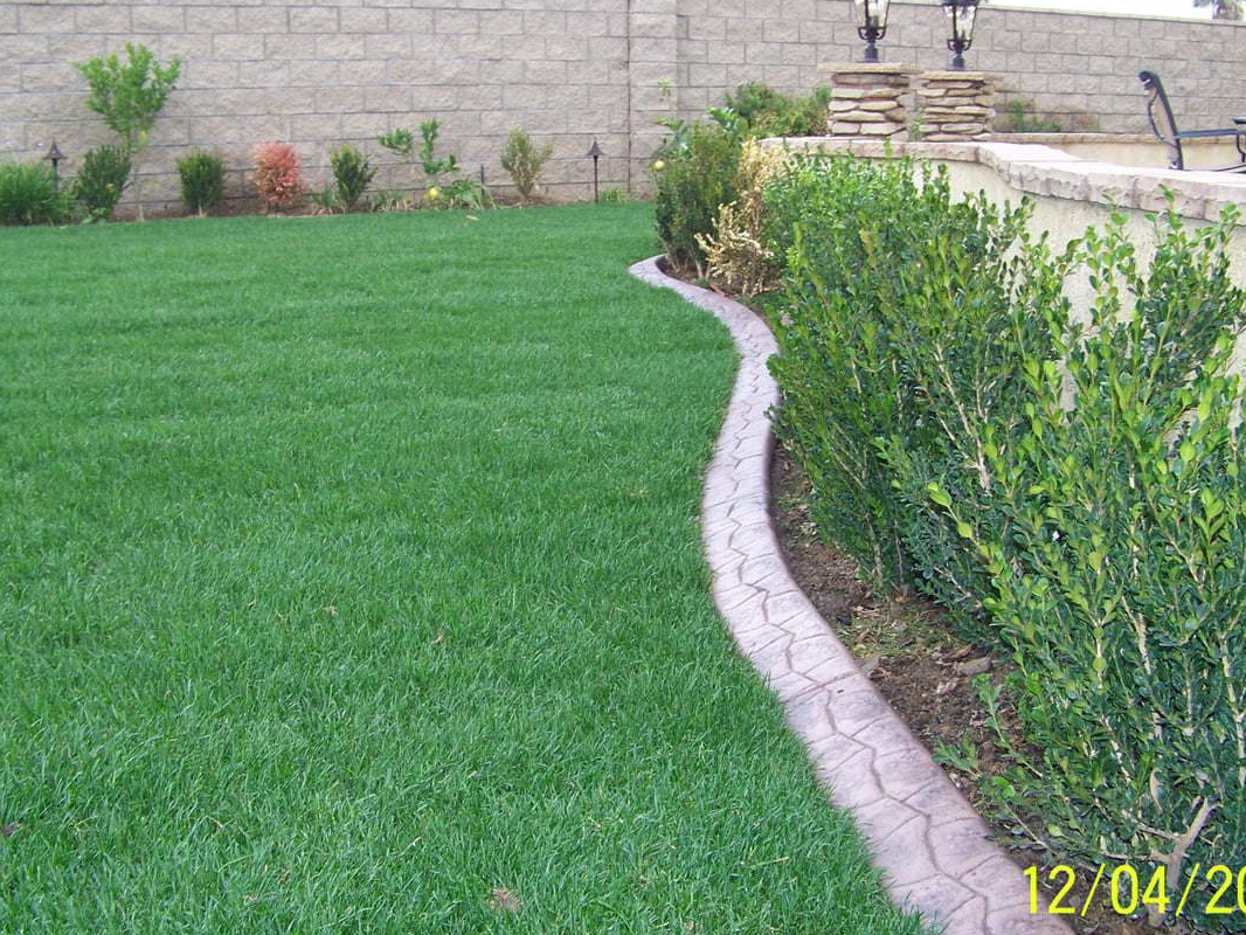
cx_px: 633
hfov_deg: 42.1
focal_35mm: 45
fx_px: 1620
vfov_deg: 32.2
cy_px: 457
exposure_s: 1/30
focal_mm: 5.85
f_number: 3.2
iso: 64
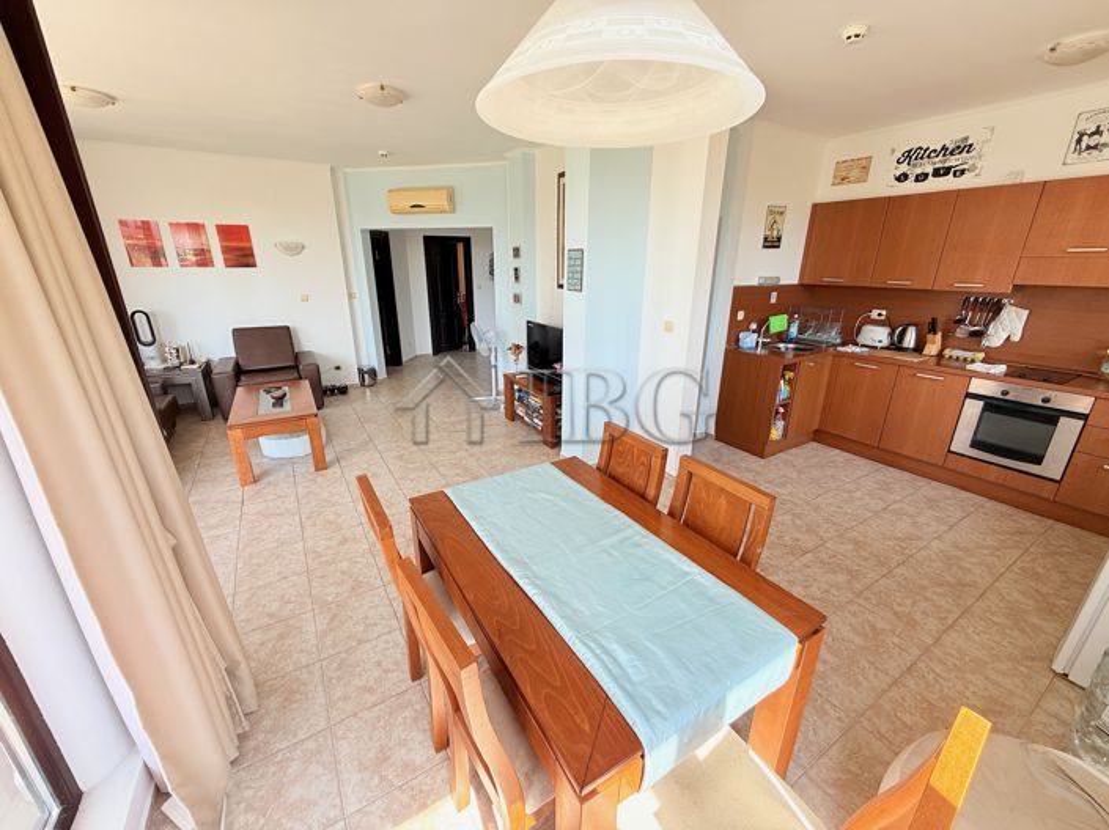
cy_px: 415
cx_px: 554
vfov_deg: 85.6
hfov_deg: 102.1
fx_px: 448
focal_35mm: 14
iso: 50
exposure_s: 1/99
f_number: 2.2
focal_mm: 2.22
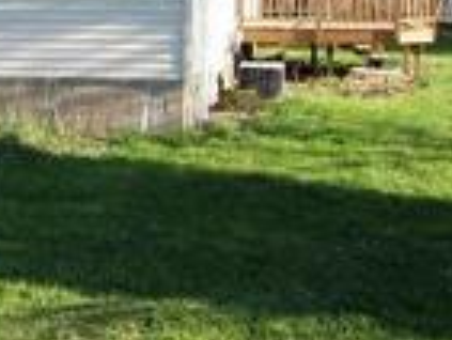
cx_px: -6
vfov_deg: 15.6
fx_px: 1215
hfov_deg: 20.4
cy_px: -10
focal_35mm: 93
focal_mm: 6.3
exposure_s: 1/350
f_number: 2.8
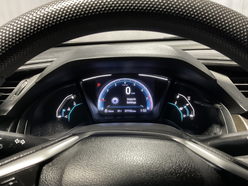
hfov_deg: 61.7
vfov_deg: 48.2
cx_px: 124
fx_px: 208
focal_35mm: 29
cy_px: 93
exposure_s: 1/40
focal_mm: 3
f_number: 1.8
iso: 250
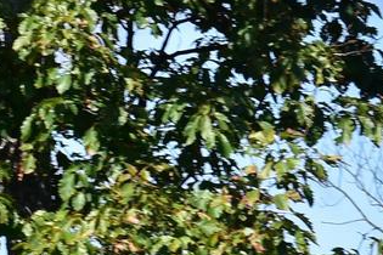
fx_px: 7255
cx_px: 635
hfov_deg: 3.0
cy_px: 508
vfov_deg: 2.0
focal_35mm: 682
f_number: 6.3
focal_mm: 70
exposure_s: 1/640
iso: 200
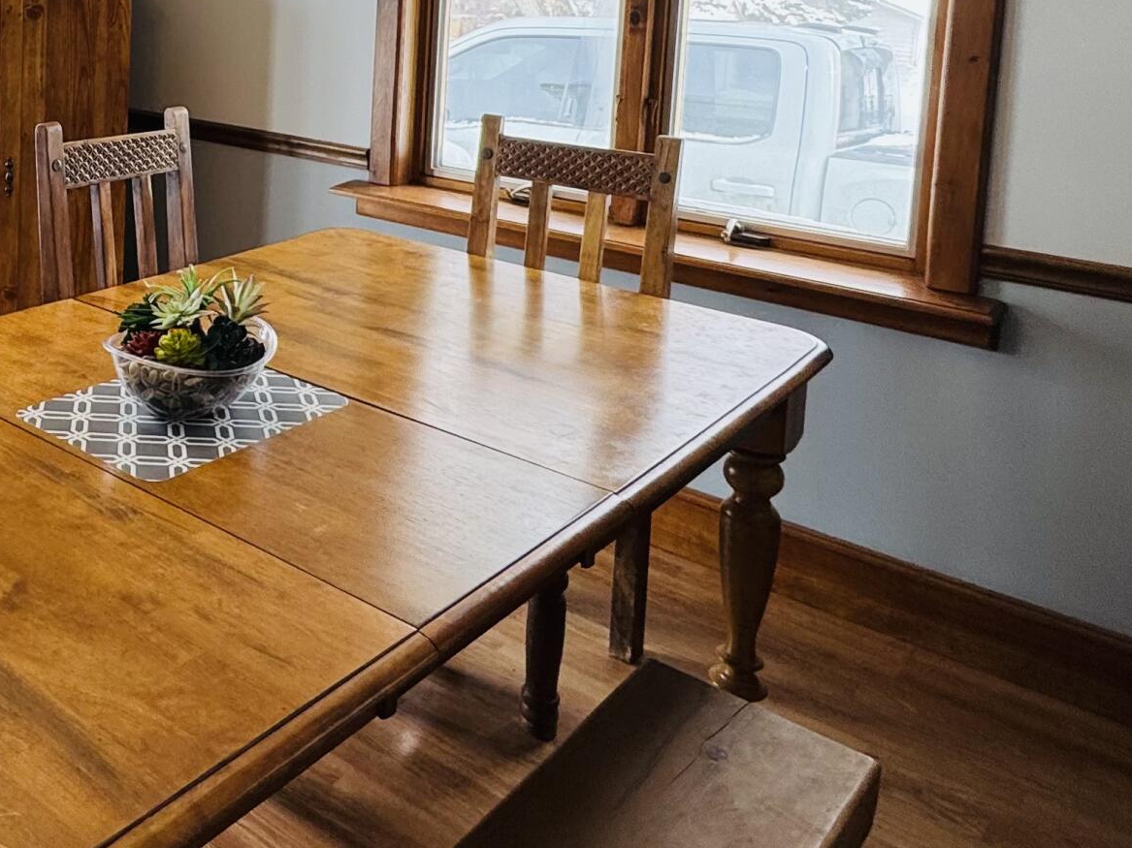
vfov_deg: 36.9
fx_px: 1177
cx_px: 61
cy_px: 70
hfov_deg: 45.3
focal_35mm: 36
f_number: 2.2
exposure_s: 1/120
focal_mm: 2.22
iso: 40
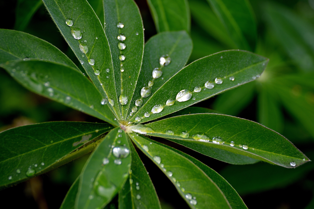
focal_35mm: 300
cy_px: 104
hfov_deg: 6.9
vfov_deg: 4.6
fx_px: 2614
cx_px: 157
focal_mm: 200
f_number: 5.3
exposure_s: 1/100
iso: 100
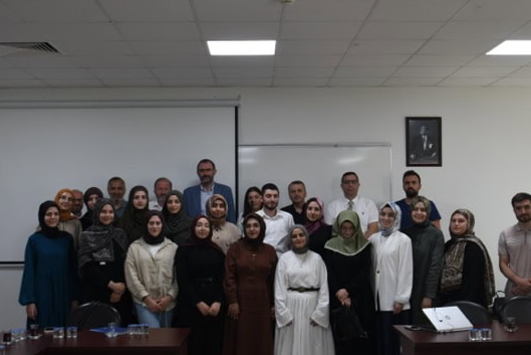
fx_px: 767
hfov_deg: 38.1
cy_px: 168
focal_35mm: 52
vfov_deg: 26.0
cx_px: 292
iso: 250
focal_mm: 29
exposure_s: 1/100
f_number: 2.8
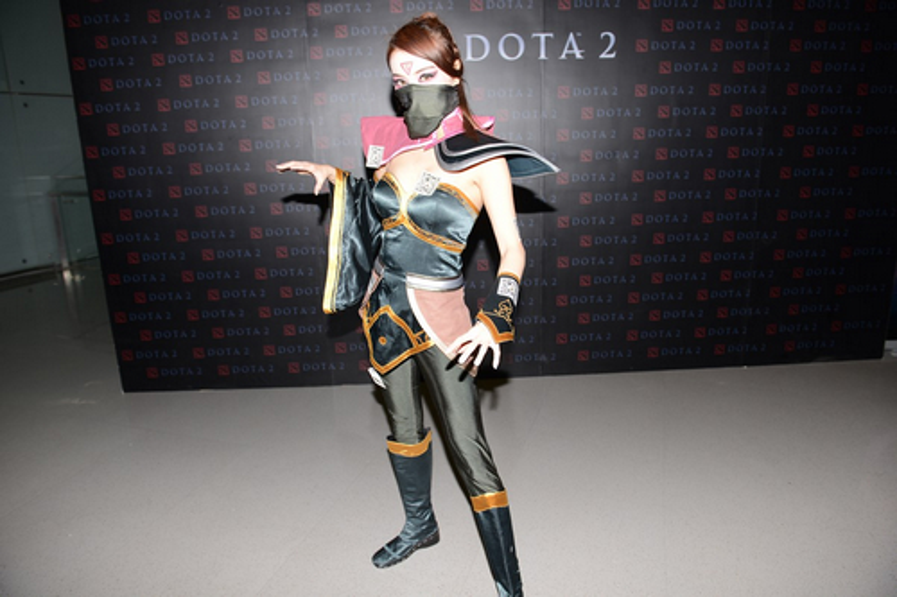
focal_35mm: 24
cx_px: 448
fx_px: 598
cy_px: 298
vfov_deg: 53.1
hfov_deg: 73.8
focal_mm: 24
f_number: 5
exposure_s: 1/60
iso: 200
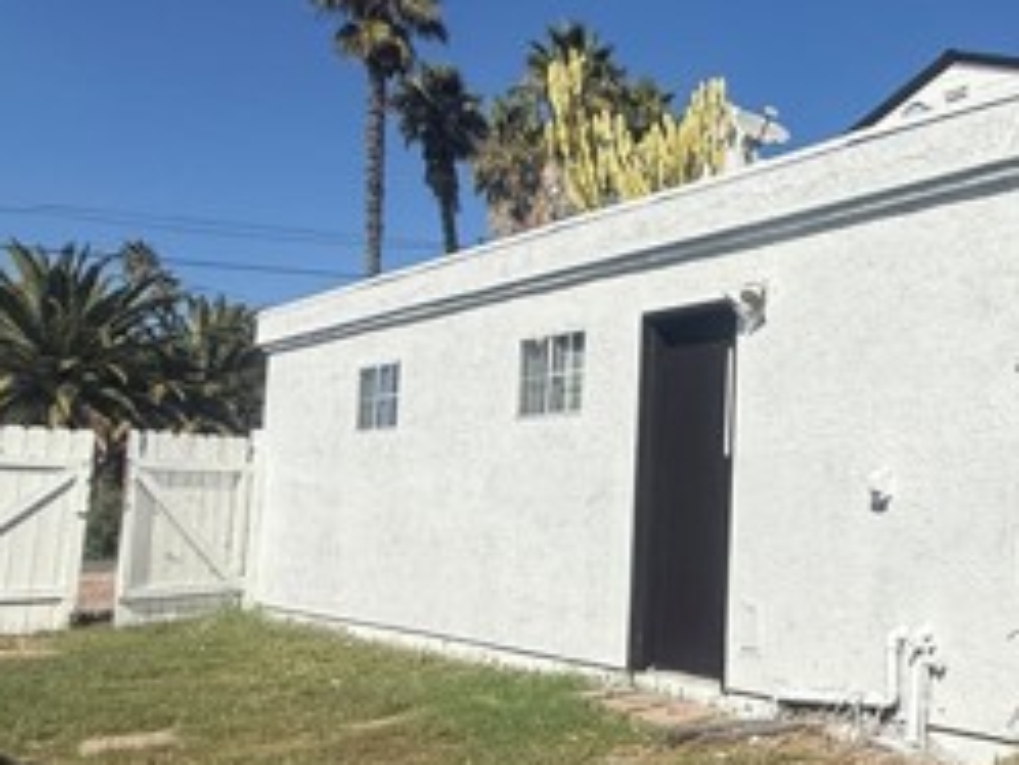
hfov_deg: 40.7
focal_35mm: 36
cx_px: 1134
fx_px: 1060
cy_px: 425
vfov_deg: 39.6
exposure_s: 1/6173
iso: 40
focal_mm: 2.22
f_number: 2.2
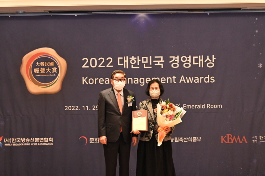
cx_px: 137
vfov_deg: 16.6
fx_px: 603
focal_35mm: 82
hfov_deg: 24.8
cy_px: 104
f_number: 4
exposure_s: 1/125
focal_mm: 61
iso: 8000
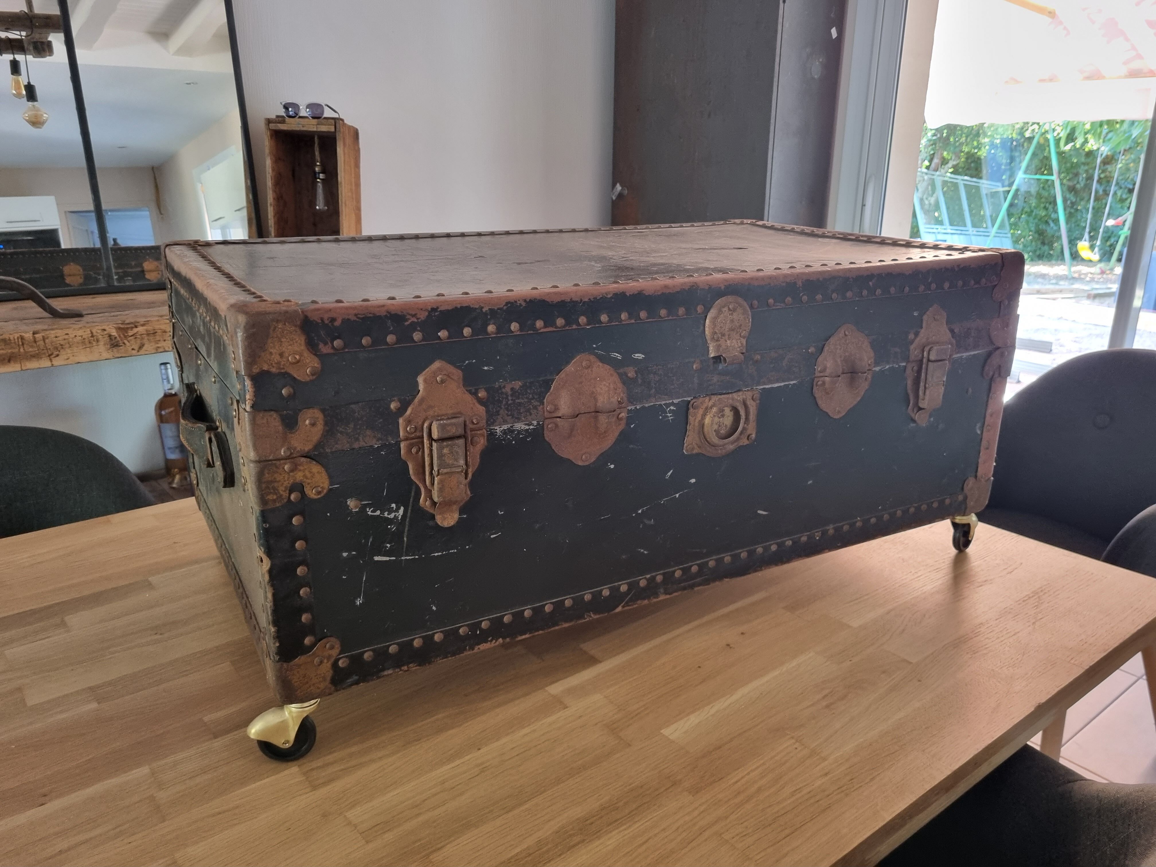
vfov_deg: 53.1
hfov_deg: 67.3
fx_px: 868
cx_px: 578
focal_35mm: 26
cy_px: 434
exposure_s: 1/50
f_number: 1.8
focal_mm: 5.4
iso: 500
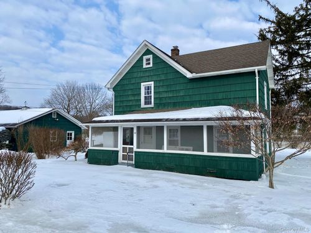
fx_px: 234
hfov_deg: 67.3
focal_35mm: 26
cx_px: 156
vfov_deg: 53.1
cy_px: 116
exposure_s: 1/3040
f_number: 1.8
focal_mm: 4.25
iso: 32
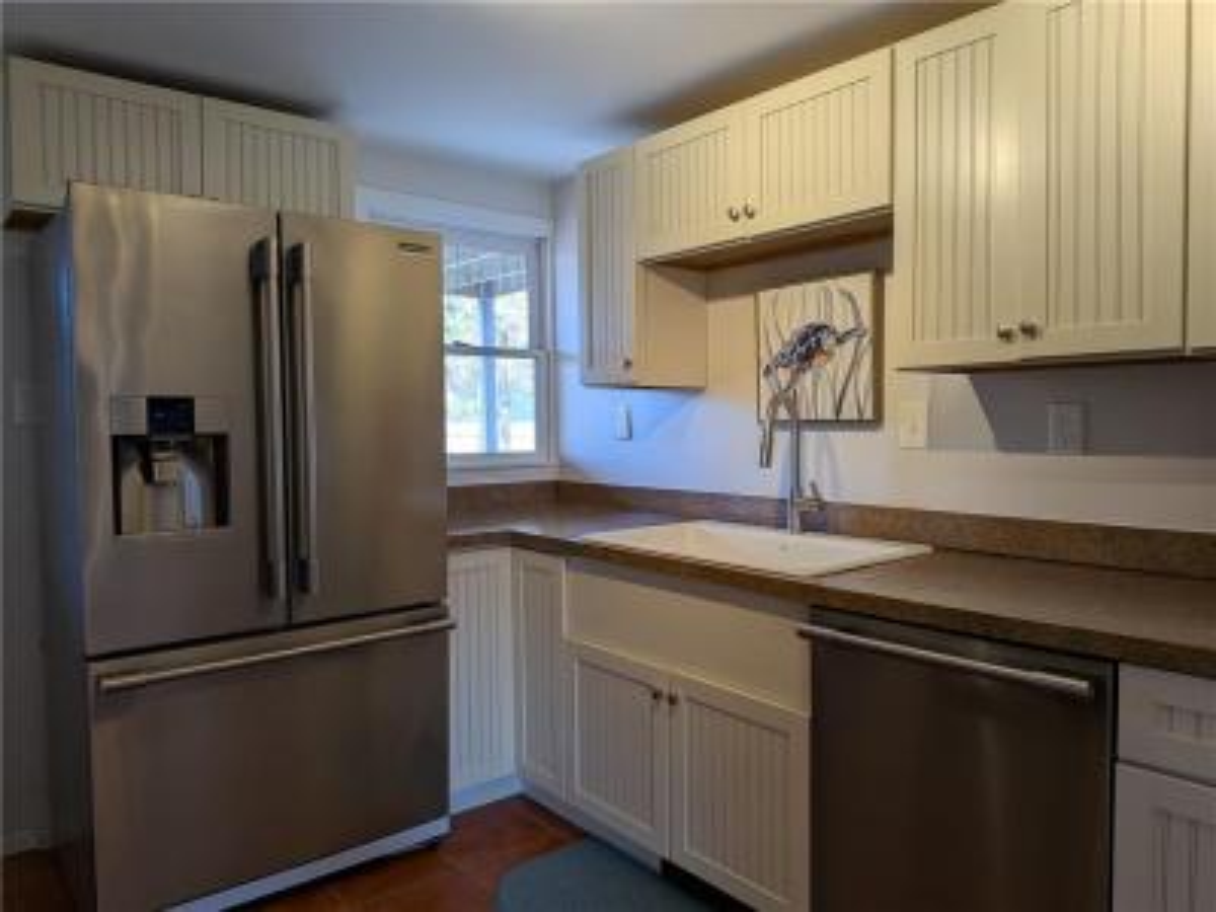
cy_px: 456
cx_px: 608
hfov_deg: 71.6
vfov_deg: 56.8
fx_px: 843
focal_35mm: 24
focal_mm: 4.53
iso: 92
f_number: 1.7
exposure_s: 1/120
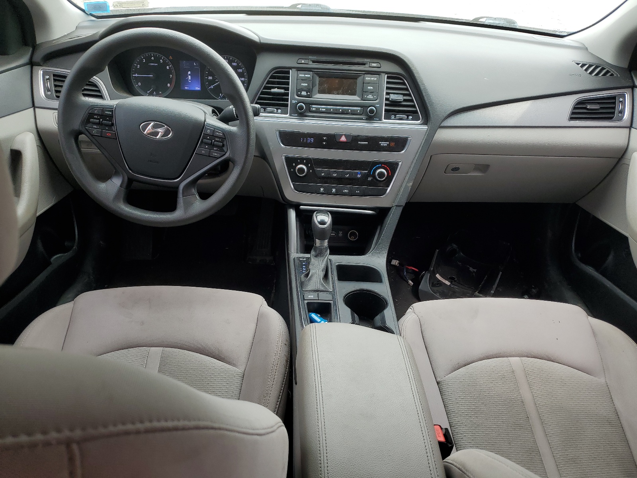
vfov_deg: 53.1
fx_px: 478
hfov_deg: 67.3
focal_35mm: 26
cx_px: 318
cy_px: 239
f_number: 1.5
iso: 50
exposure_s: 1/227
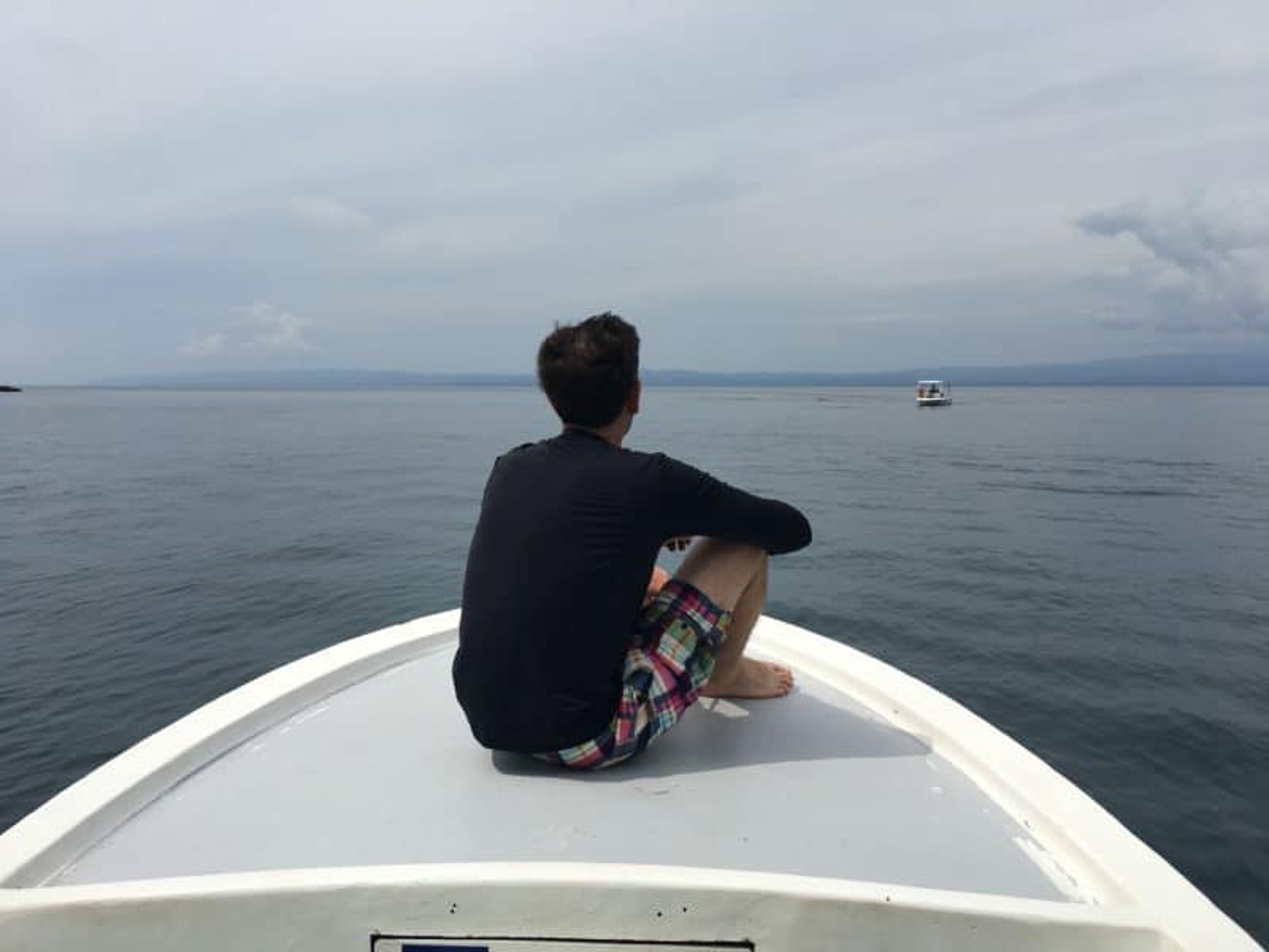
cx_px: 634
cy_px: 476
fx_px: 1063
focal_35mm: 29
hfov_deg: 61.7
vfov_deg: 48.2
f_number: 2.2
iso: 25
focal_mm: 4.15
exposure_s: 1/3846
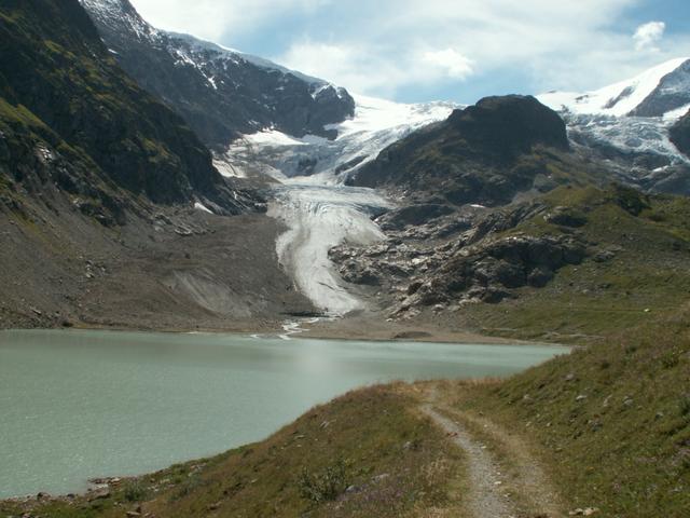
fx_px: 698
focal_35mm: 35
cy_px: 259
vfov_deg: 40.7
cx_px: 345
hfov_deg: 52.6
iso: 50
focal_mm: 5.86
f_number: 7.1
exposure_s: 1/250
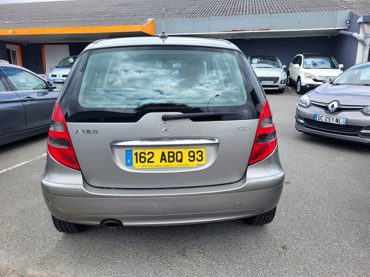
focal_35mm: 26
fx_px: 278
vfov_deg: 53.1
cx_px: 185
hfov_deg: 67.3
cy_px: 138
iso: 40
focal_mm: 5.4
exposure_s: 1/955
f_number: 1.8
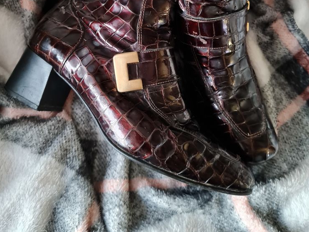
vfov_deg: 39.3
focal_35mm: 35
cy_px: 50
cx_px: 153
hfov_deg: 52.6
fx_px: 312
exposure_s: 1/33
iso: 640
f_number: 1.8
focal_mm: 5.4
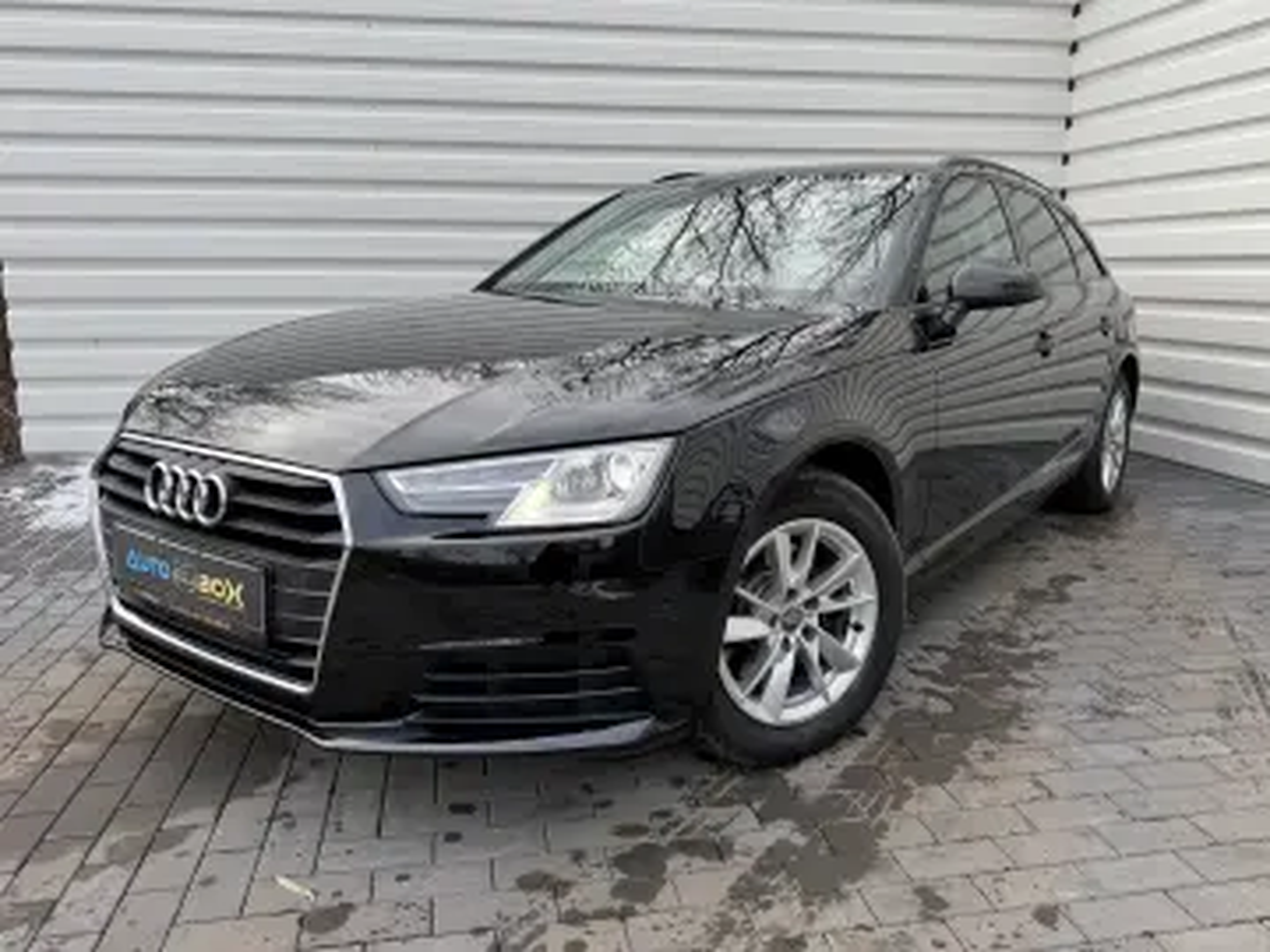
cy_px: 476
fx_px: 881
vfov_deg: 56.8
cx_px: 635
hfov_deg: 71.6
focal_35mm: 24
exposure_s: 1/931
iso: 80
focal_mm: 6.76
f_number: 1.78
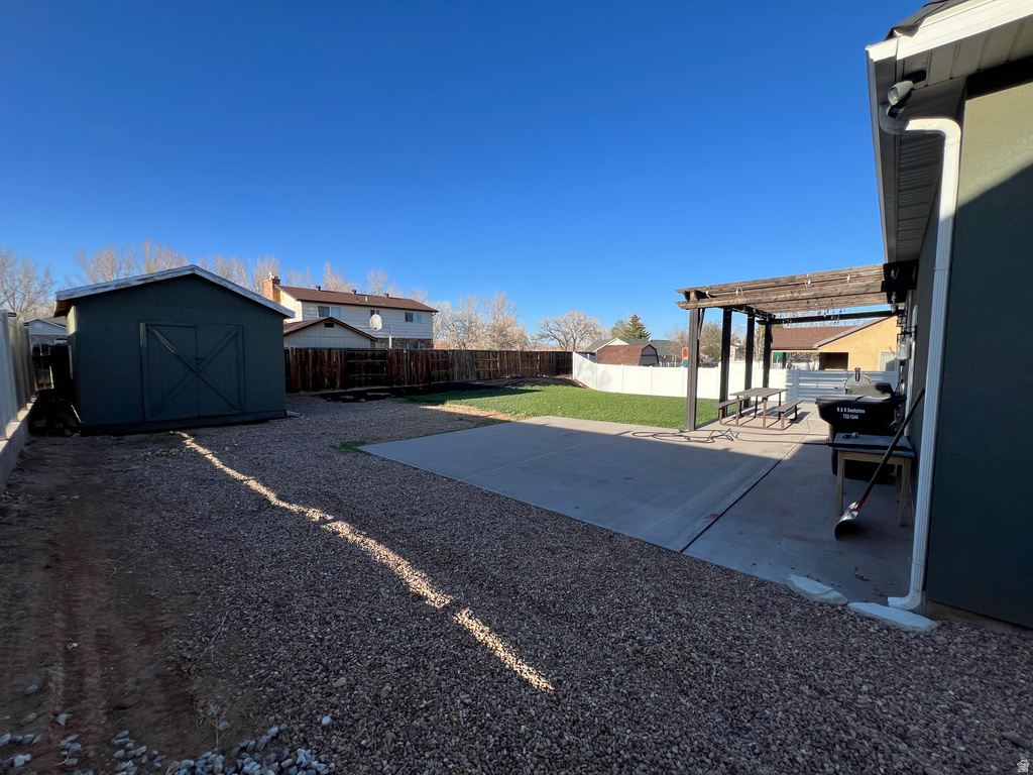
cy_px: 388
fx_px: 388
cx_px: 516
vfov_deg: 89.9
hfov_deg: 106.2
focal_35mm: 13
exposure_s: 1/1024
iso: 32
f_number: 1.8
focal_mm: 1.57
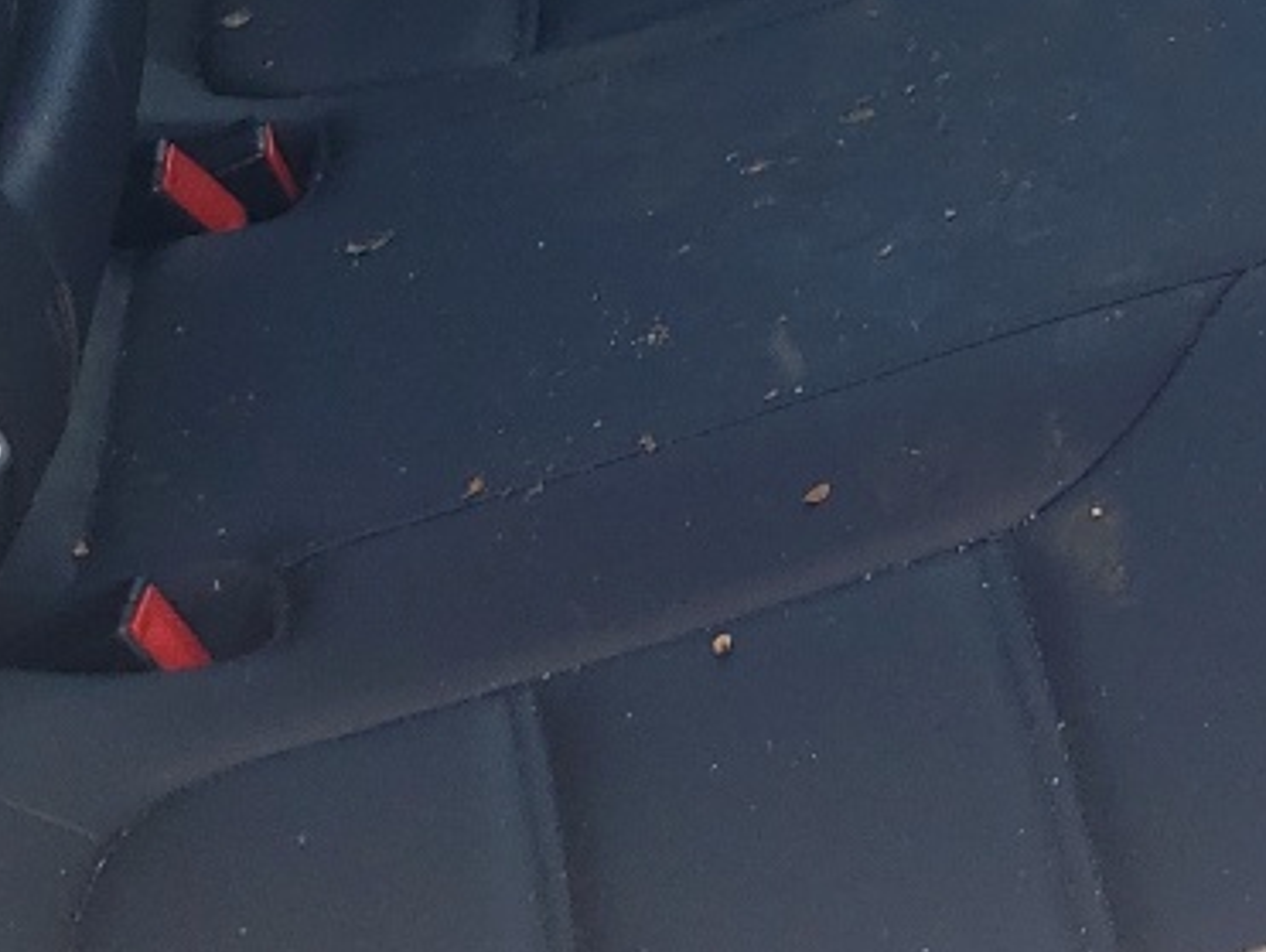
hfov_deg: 16.9
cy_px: -379
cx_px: 1474
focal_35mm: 112
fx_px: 4100
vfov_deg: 12.7
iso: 50
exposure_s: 1/263
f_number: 1.5
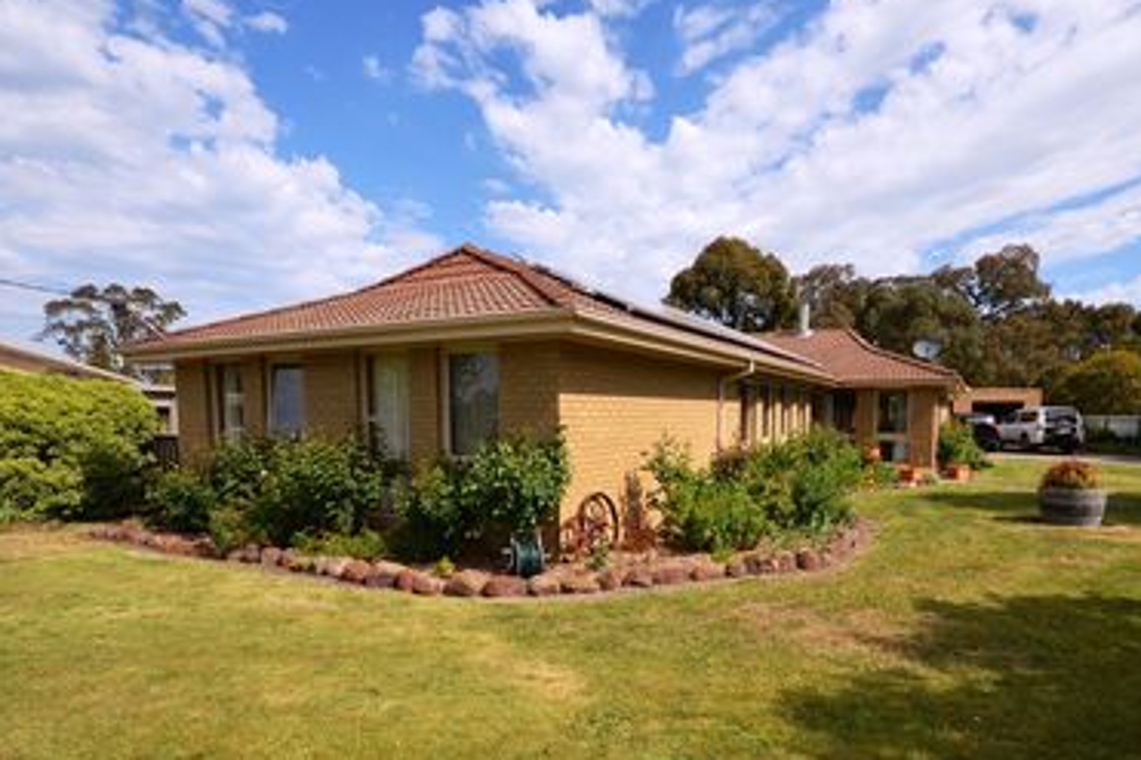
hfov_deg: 86.5
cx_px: 643
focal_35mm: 19
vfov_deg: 63.9
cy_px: 460
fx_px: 602
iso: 100
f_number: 8
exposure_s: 1/250
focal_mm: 10
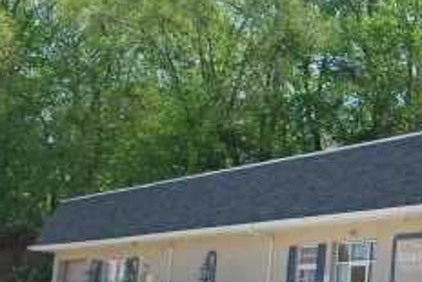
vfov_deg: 14.7
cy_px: 126
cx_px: 624
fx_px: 1091
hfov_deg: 19.3
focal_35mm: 93
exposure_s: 1/200
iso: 100
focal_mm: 18
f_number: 7.1
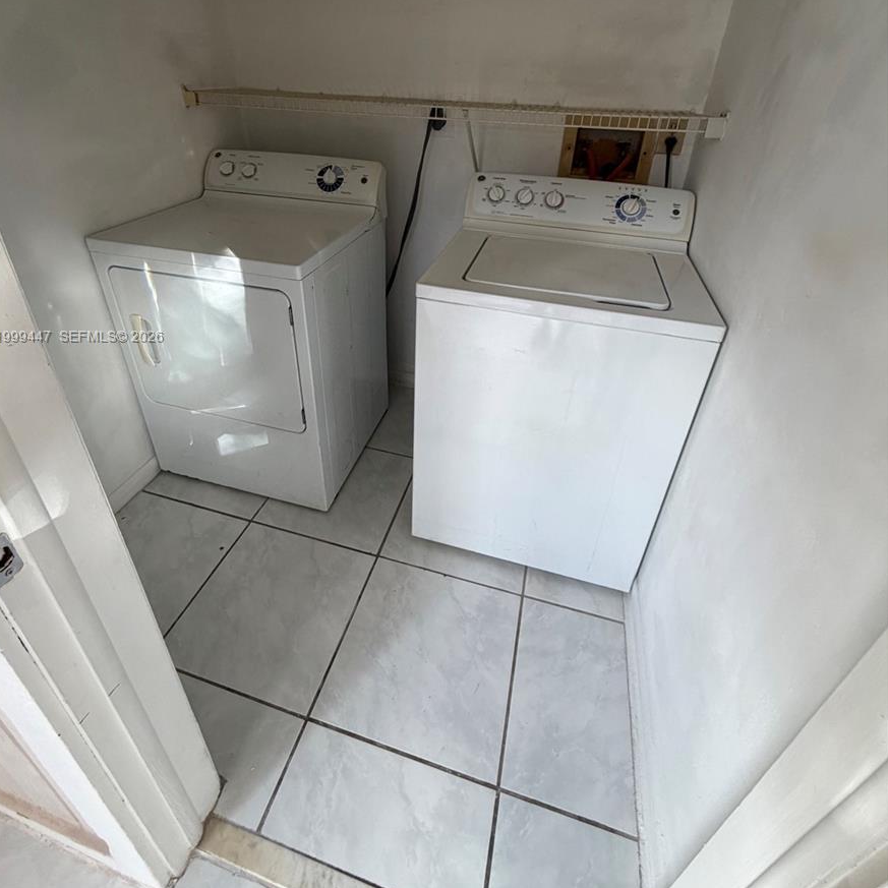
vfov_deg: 82.5
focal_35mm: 17
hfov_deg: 84.0
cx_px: 432
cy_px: 338
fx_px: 493
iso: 200
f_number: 2.2
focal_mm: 2.22
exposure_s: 1/120
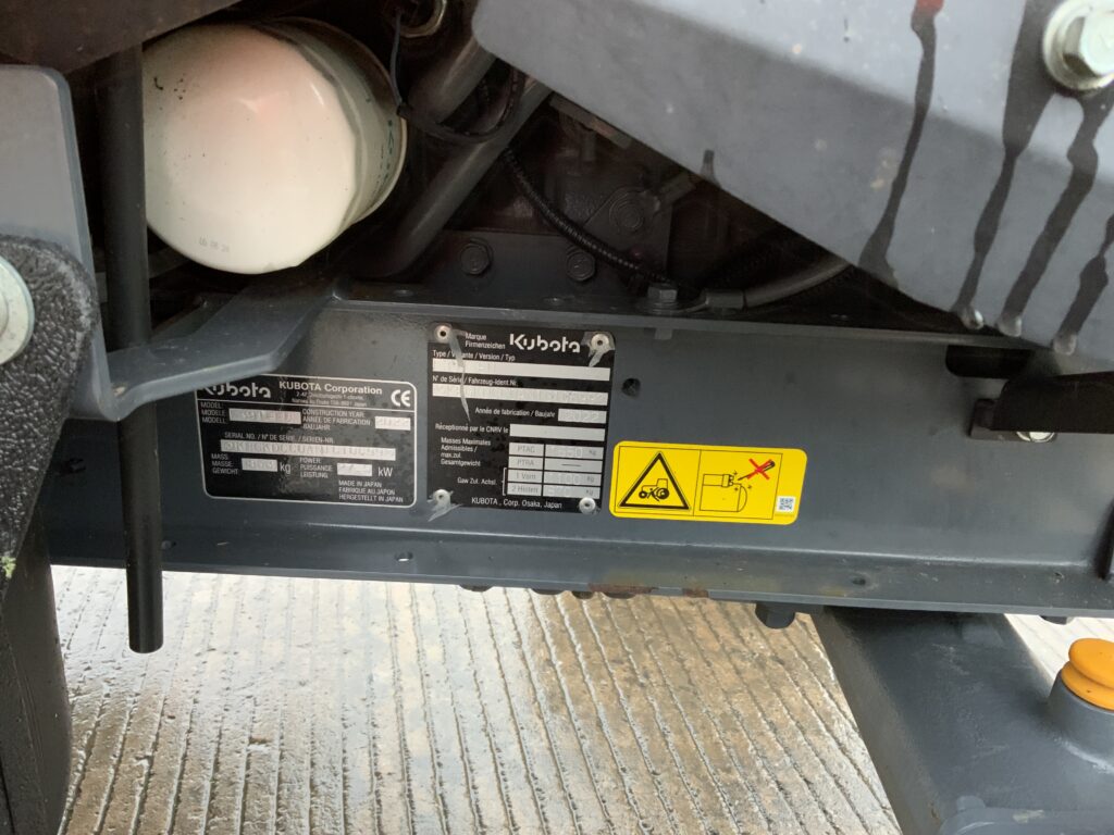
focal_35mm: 29
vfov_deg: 48.2
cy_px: 418
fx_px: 933
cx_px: 557
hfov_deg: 61.7
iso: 200
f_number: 1.8
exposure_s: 1/60
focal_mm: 3
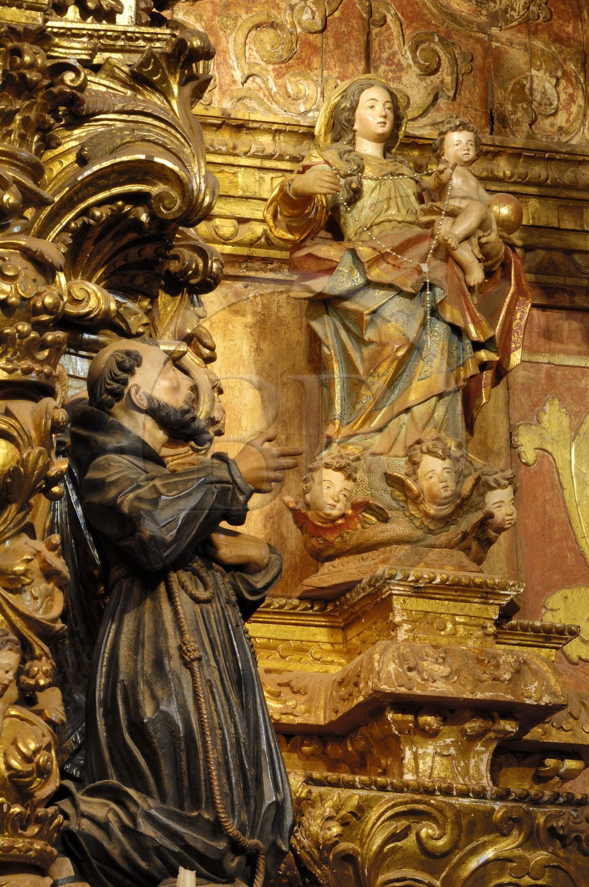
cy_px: 444
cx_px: 294
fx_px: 4431
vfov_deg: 11.4
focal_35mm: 180
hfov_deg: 7.6
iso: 100
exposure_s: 10
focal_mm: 120
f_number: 16
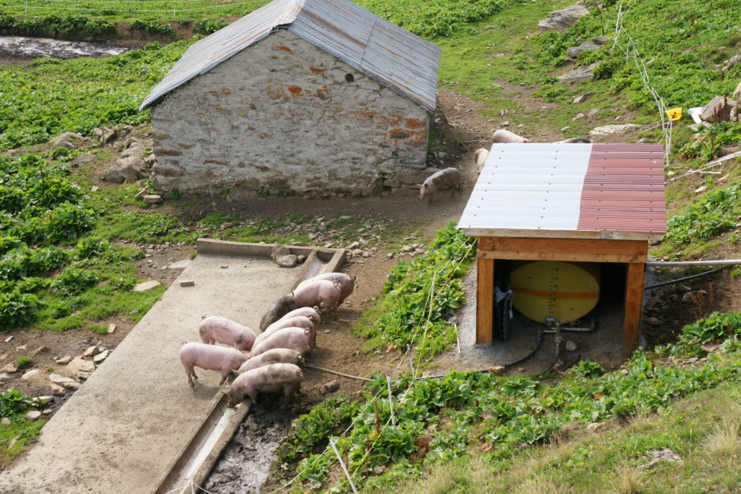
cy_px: 247
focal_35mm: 60
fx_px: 1235
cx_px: 370
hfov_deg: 33.4
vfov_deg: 22.6
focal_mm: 40
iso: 200
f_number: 10
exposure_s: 1/125
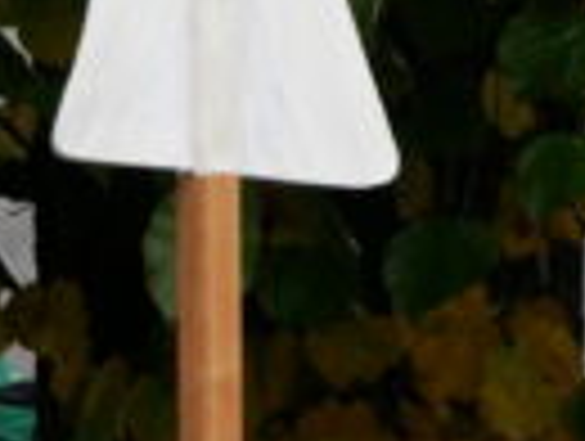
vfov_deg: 2.7
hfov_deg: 3.6
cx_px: -200
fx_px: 9295
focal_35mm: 549
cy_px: -394
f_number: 5.2
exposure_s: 1/160
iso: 2000
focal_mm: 61
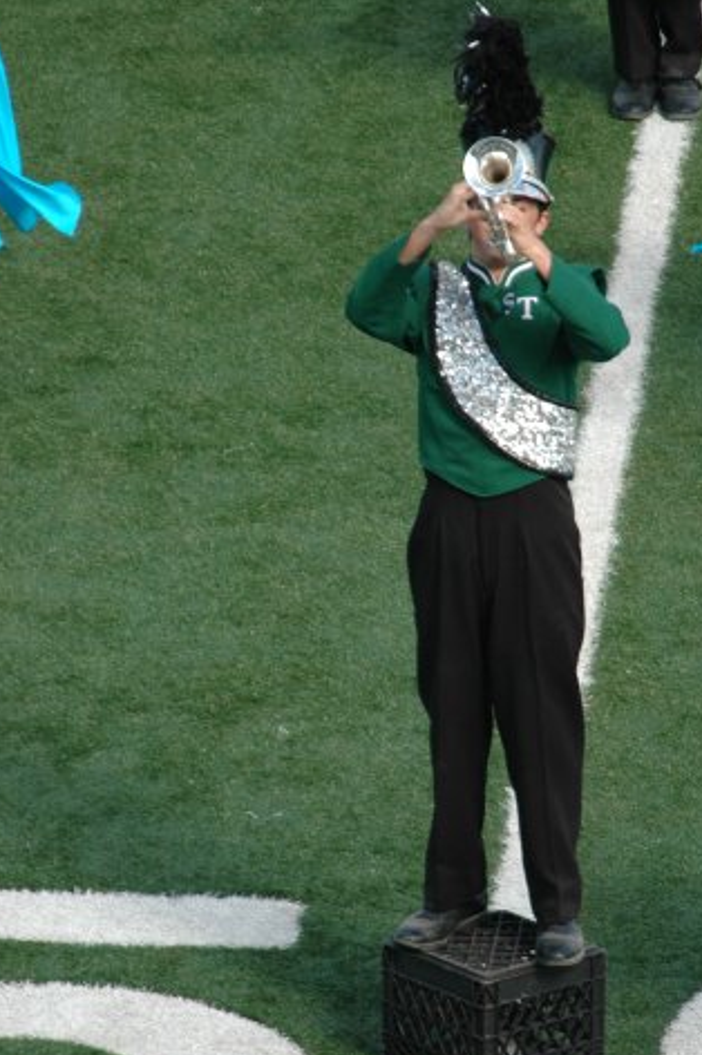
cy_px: 507
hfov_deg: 1.8
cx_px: 374
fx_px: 22349
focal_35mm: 763
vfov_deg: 2.7
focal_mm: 400
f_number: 5.6
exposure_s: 1/400
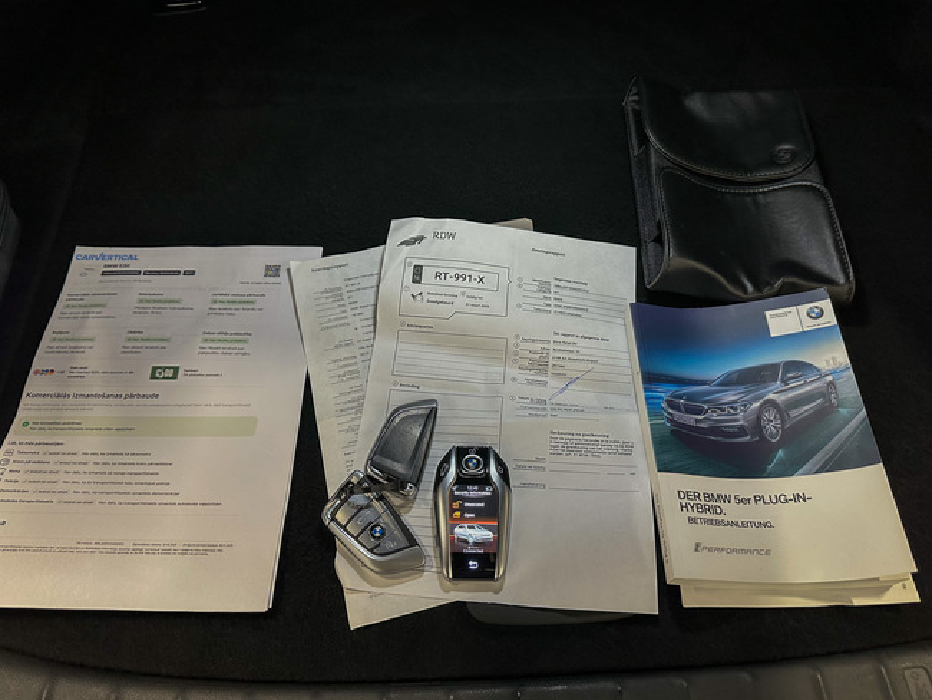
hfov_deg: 71.6
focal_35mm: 24
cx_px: 466
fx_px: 646
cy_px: 350
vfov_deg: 56.8
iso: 250
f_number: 1.78
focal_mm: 6.86
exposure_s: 1/50
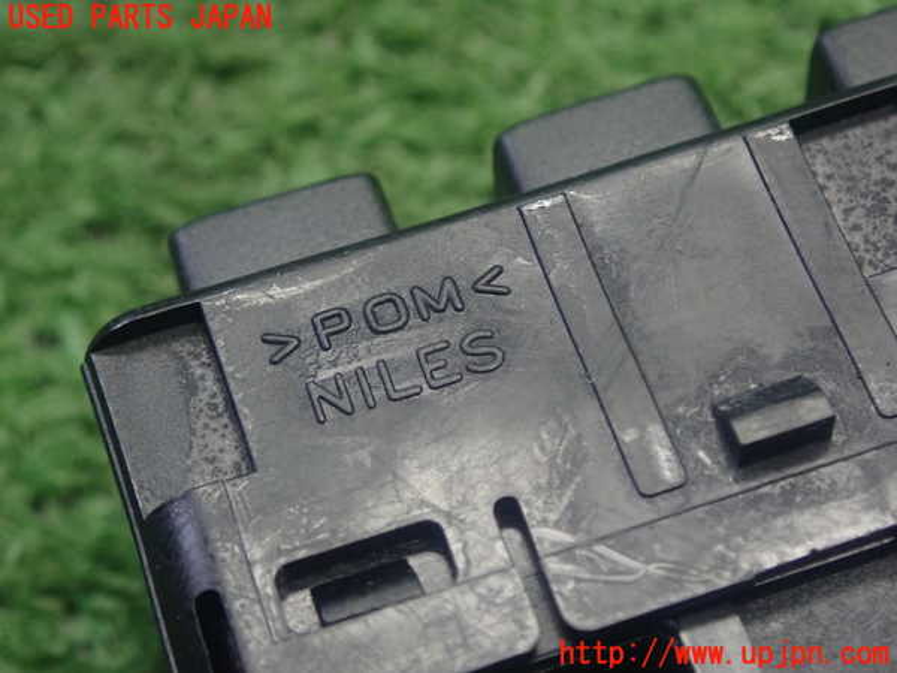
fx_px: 2591
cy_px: 336
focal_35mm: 100
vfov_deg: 14.8
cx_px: 448
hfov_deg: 19.6
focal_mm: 18
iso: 800
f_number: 4.9
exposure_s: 1/40
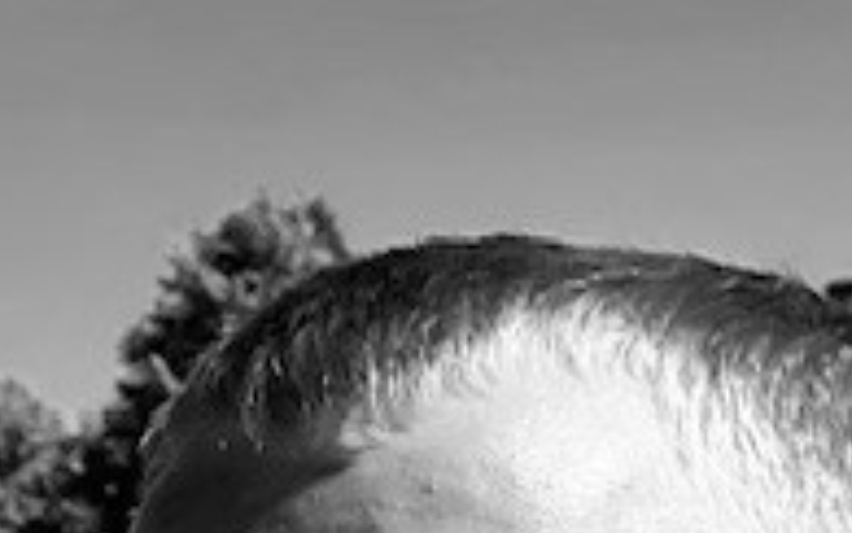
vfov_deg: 6.9
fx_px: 4204
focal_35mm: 181
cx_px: -581
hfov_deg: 11.0
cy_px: 1289
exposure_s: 1/4292
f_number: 1.6
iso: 32
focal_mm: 4.2
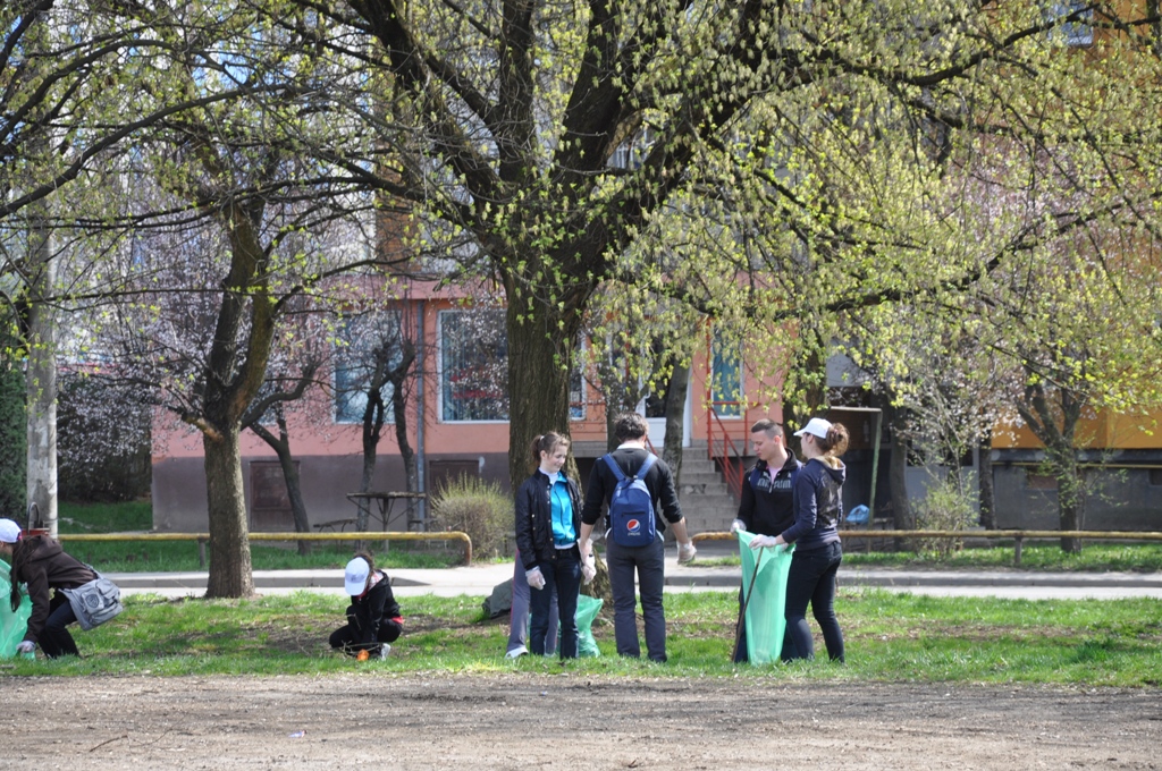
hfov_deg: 13.1
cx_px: 581
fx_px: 5077
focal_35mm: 158
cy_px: 386
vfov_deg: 8.7
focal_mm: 105
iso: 200
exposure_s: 1/200
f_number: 7.1
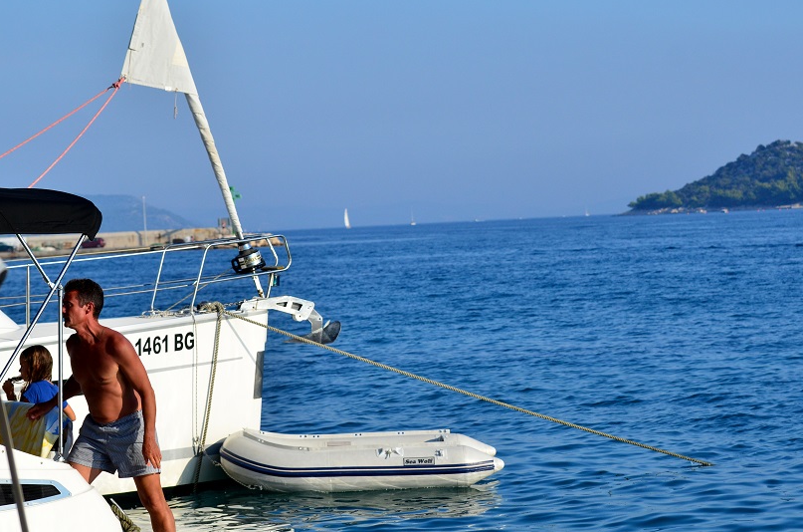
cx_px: 456
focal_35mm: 130
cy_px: 273
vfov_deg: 10.5
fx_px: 2893
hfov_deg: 15.8
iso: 400
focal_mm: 70
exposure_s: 1/2500
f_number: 5.6
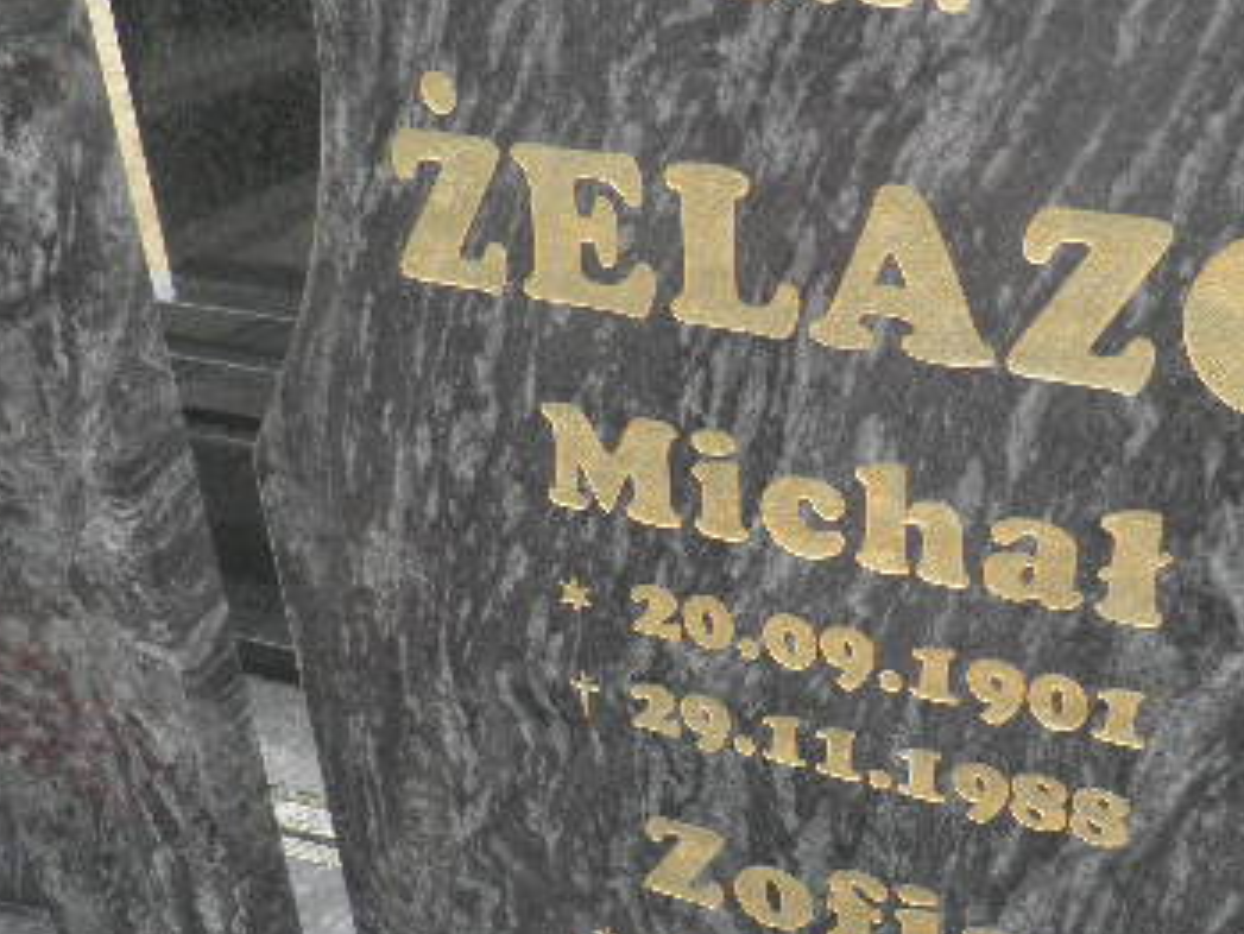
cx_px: 798
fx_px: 1582
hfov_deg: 42.5
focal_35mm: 44
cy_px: 556
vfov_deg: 32.8
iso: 64
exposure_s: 1/80
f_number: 3.3
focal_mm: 4.3
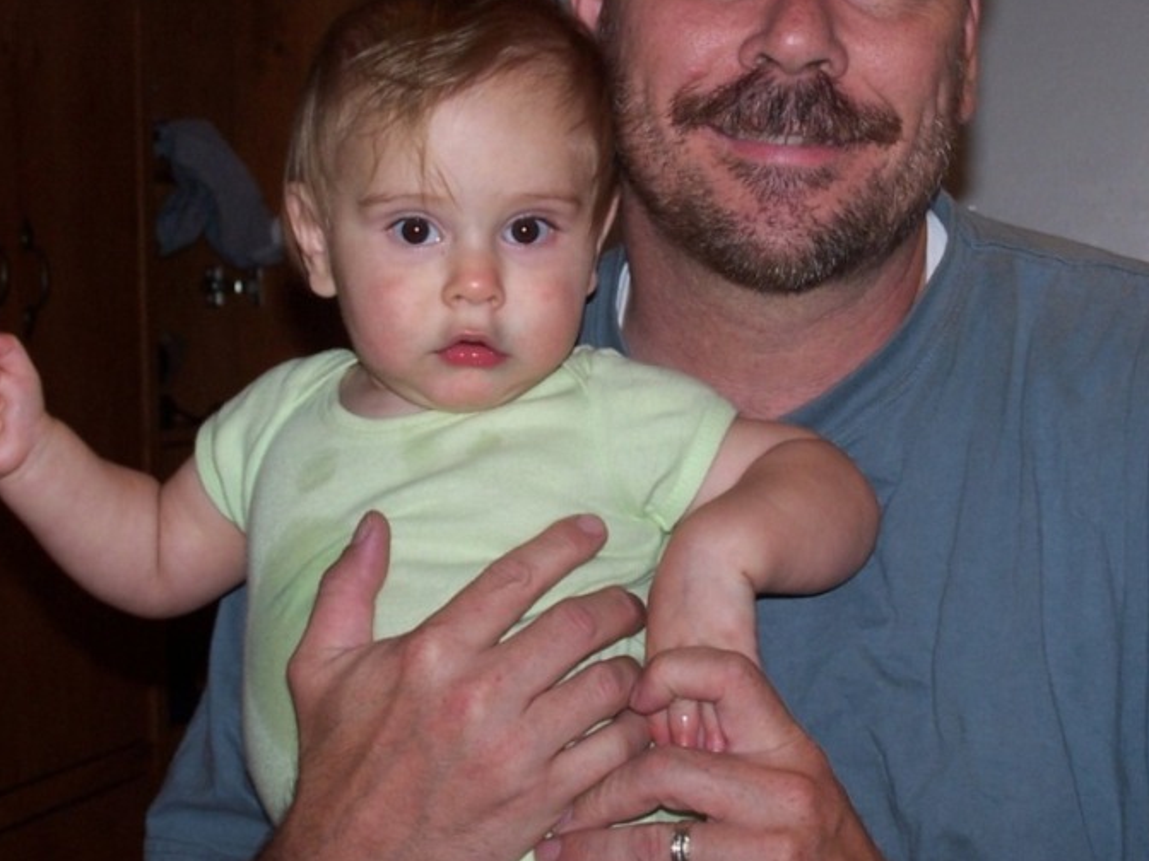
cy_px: 273
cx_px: 633
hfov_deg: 21.1
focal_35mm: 93
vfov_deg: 15.9
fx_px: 3087
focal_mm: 11.1
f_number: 3.2
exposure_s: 1/60
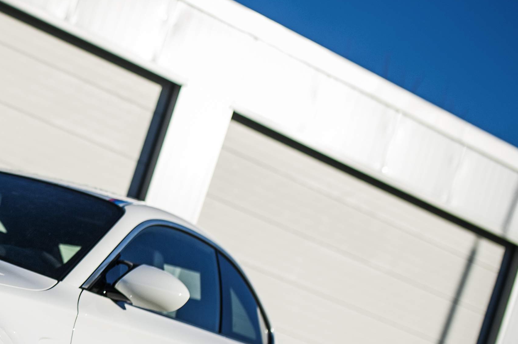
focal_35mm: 88
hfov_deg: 21.6
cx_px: -89
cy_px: 254
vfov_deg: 15.4
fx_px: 1265
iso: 100
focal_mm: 35
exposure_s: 1/8000
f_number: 2.2
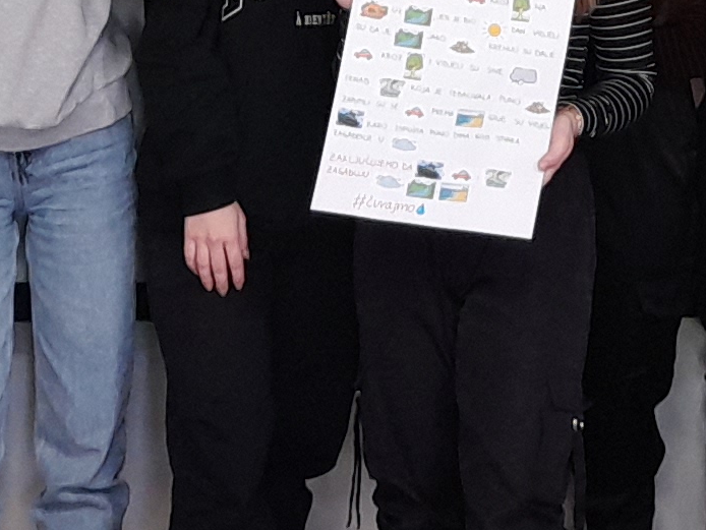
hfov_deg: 13.7
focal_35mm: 144
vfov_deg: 10.0
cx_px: 387
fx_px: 2938
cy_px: -259
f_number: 2
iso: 200
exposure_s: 1/60
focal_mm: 4.6
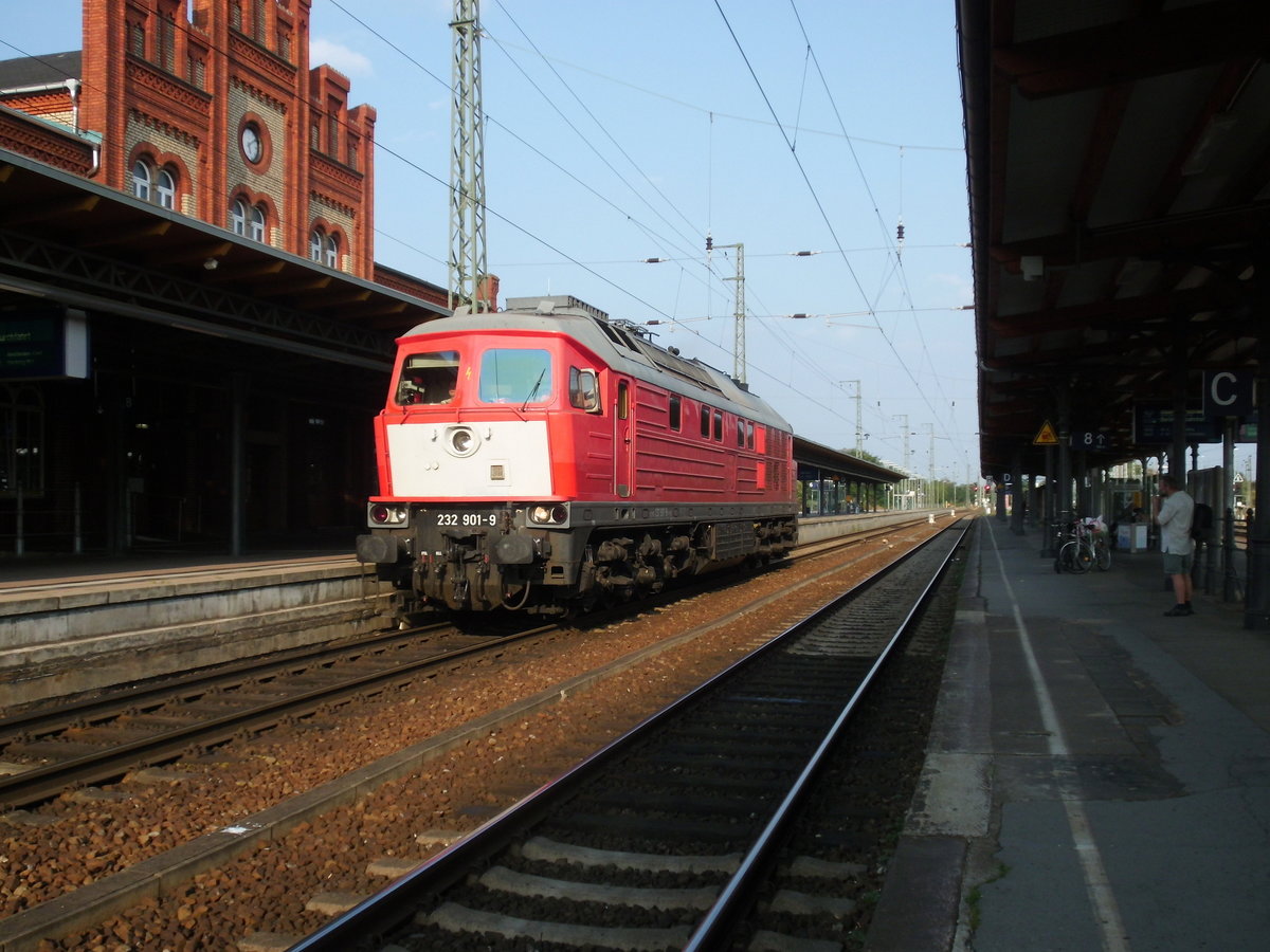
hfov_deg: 54.0
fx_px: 1247
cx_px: 635
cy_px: 476
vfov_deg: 41.8
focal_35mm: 34
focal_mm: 6.2
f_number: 4
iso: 100
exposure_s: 1/490
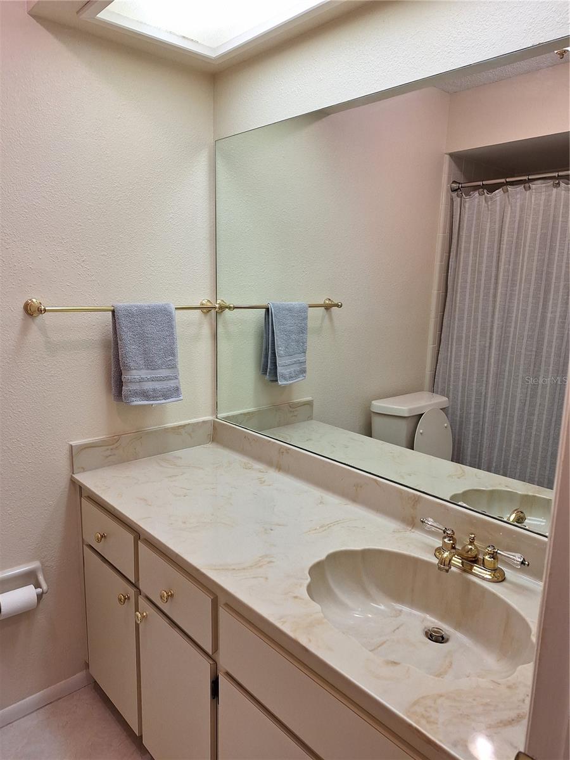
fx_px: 505
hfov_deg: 58.9
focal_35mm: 23
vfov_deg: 73.9
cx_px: 285
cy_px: 380
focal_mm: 5.54
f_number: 1.8
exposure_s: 1/120
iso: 64
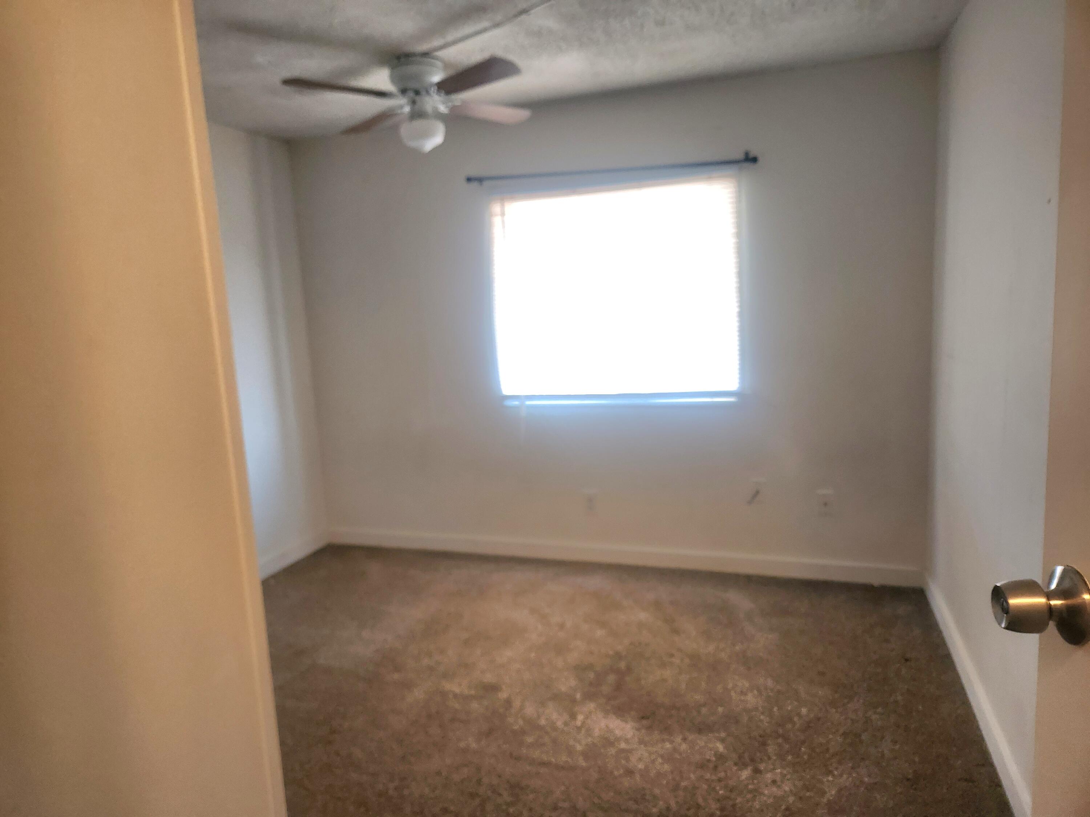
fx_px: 724
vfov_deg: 58.9
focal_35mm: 23
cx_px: 545
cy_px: 408
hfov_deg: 73.9
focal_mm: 5.4
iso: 200
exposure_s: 1/120
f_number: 1.8
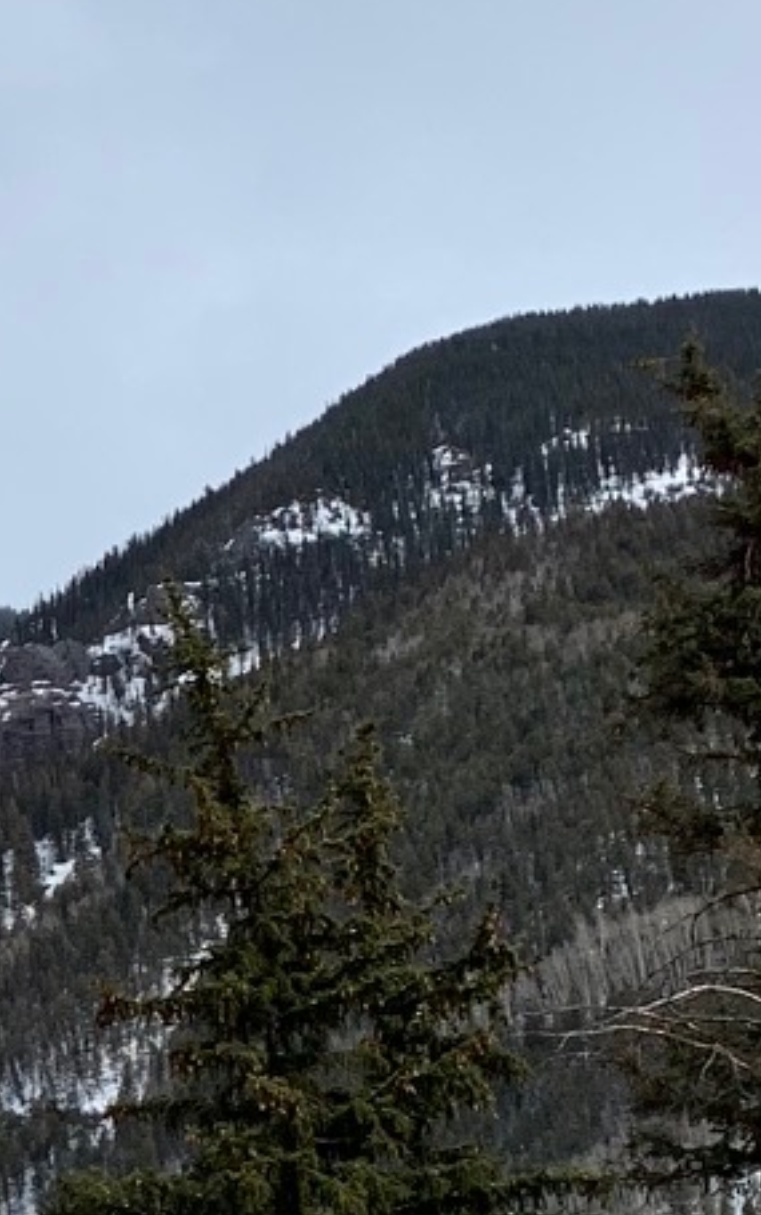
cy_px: 1359
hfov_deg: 9.5
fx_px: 4042
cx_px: -1095
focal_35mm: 122
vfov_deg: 16.5
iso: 25
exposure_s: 1/4098
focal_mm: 4.25
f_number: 1.8
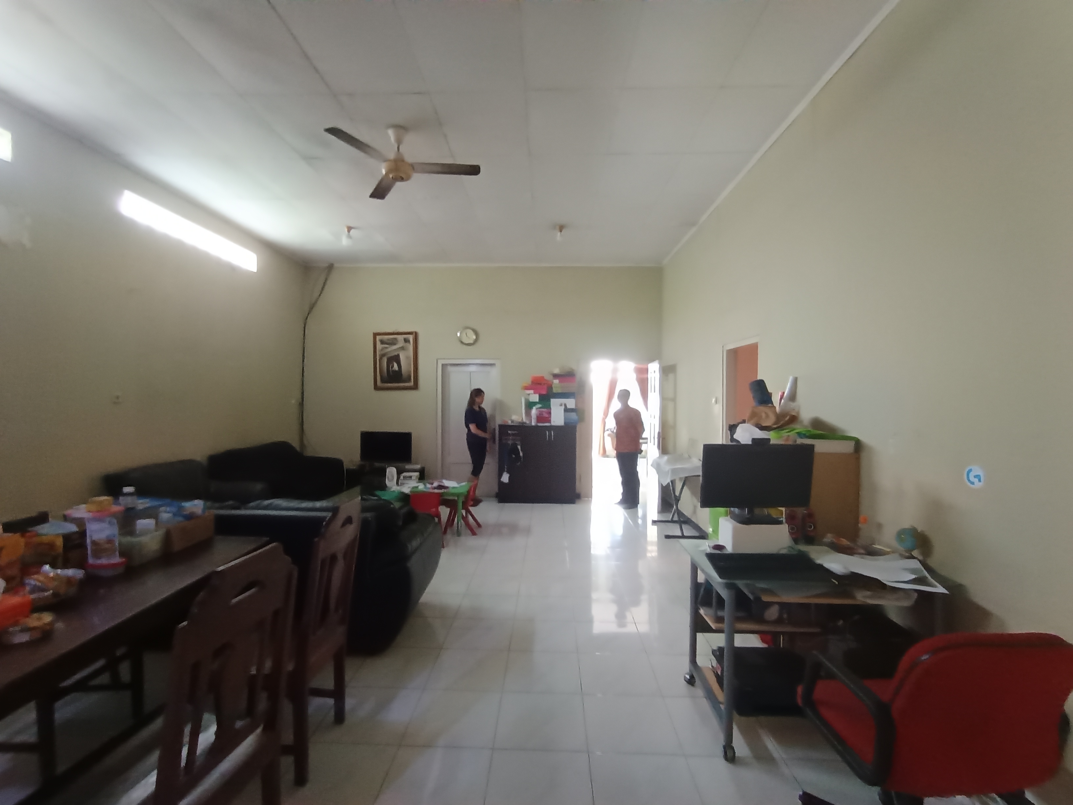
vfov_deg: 78.1
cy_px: 402
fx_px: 496
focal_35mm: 16
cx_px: 536
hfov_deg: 94.5
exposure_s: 1/14.3
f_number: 2.2
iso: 1083
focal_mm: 1.65
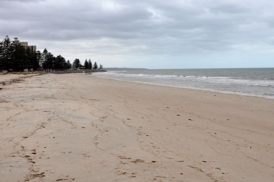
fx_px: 301
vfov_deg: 33.5
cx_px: 152
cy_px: 69
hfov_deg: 48.8
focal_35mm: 40
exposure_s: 1/160
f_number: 13
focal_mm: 21
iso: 200
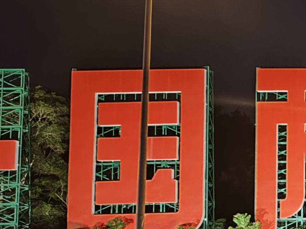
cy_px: 175
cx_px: 555
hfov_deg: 15.5
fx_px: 963
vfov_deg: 13.5
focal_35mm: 109
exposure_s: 1/20
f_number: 1.9
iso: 1114
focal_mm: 6.92
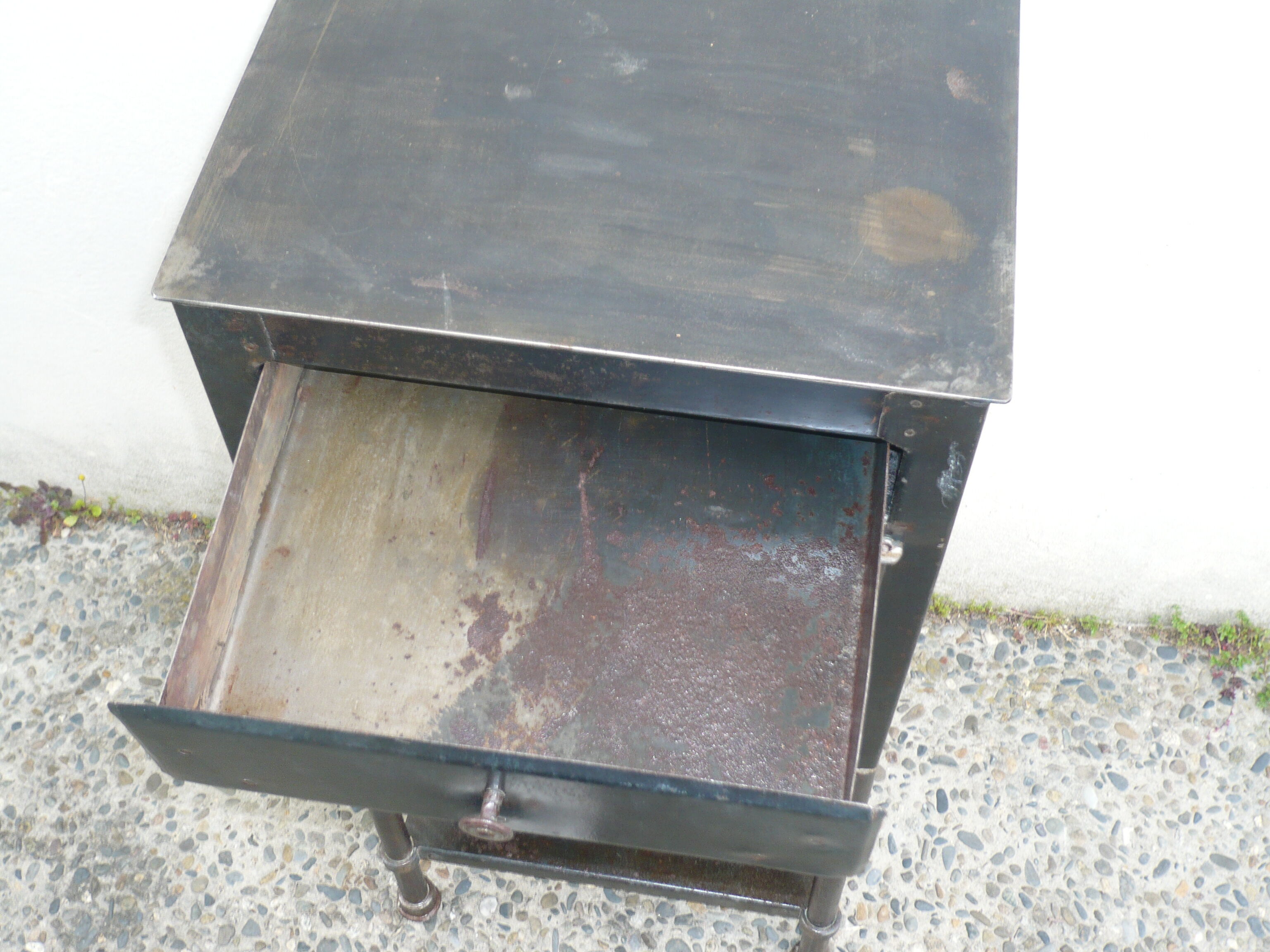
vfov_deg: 33.6
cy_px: 476
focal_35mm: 43
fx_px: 1578
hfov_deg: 43.9
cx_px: 635
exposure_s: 1/60
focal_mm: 7
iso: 100
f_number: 3.4
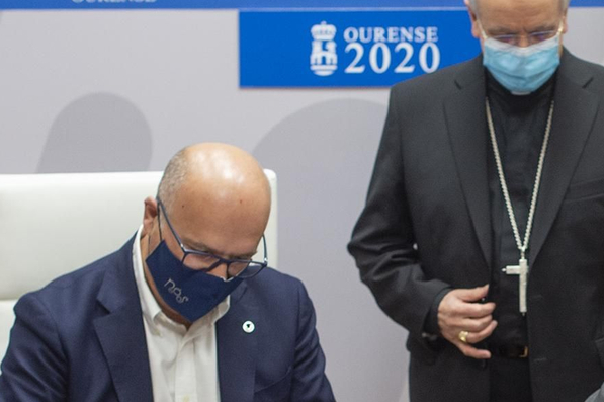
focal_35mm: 134
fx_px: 2246
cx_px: 508
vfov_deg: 10.1
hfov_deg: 15.2
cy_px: 405
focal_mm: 50
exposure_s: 1/160
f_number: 4
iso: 1600
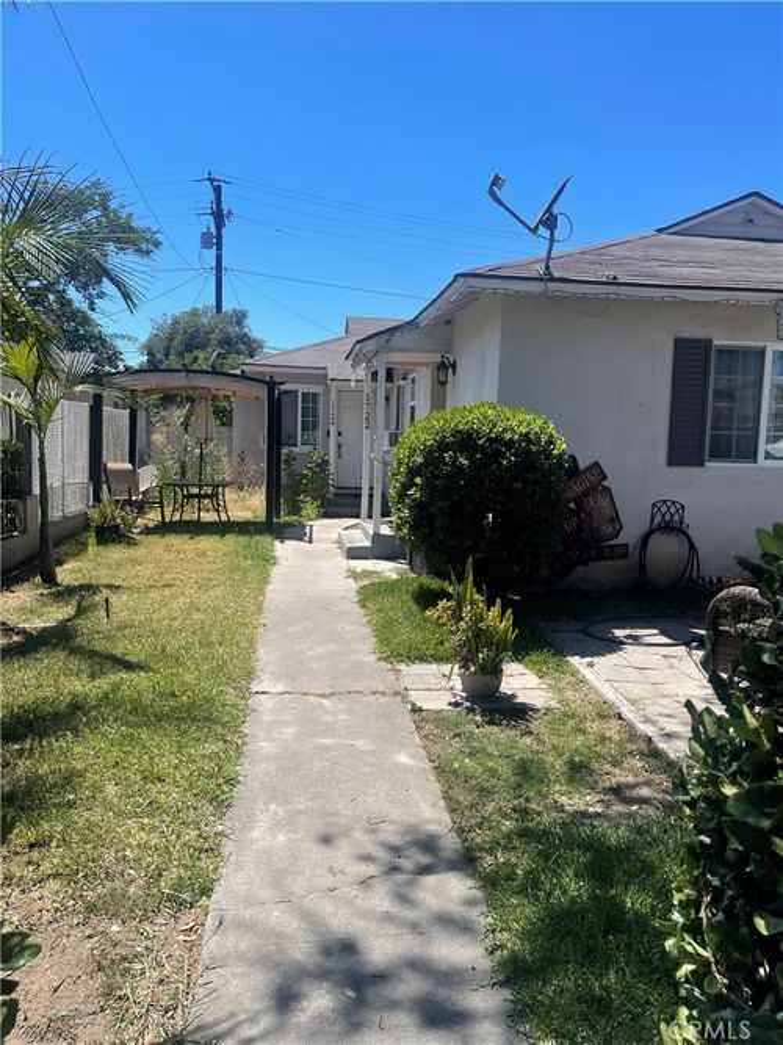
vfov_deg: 69.4
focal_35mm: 25
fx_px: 754
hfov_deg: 54.9
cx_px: 392
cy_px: 522
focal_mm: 5.1
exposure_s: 1/2786
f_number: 1.6
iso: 32
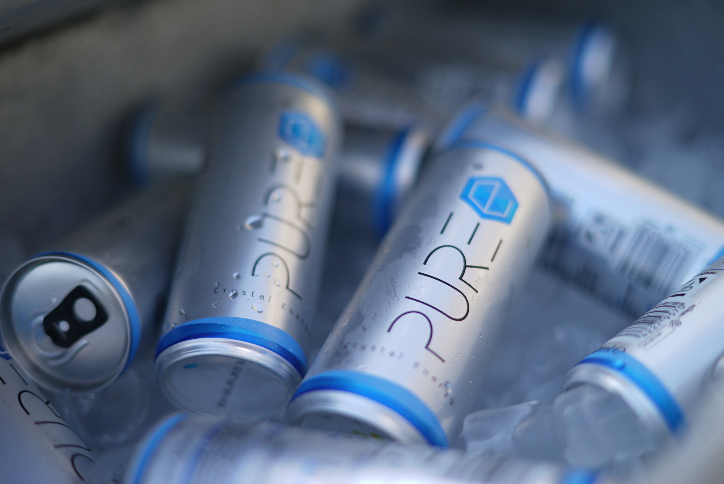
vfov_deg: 27.0
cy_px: 242
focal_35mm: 50
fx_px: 1006
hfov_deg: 39.6
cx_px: 362
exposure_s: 1/400
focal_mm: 50
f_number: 1.7
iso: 80
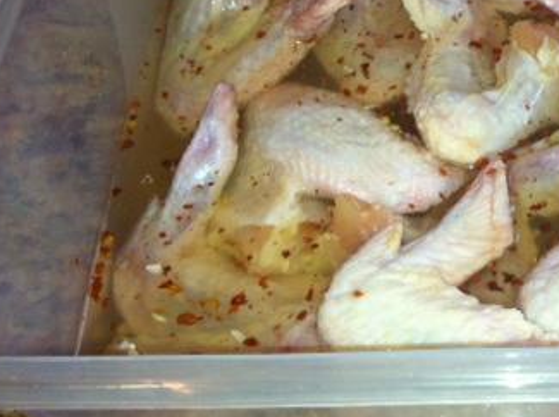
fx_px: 1111
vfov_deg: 21.2
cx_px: 523
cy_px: 174
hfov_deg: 27.1
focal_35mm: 69
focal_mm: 3.85
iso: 80
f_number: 2.8
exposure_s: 1/31
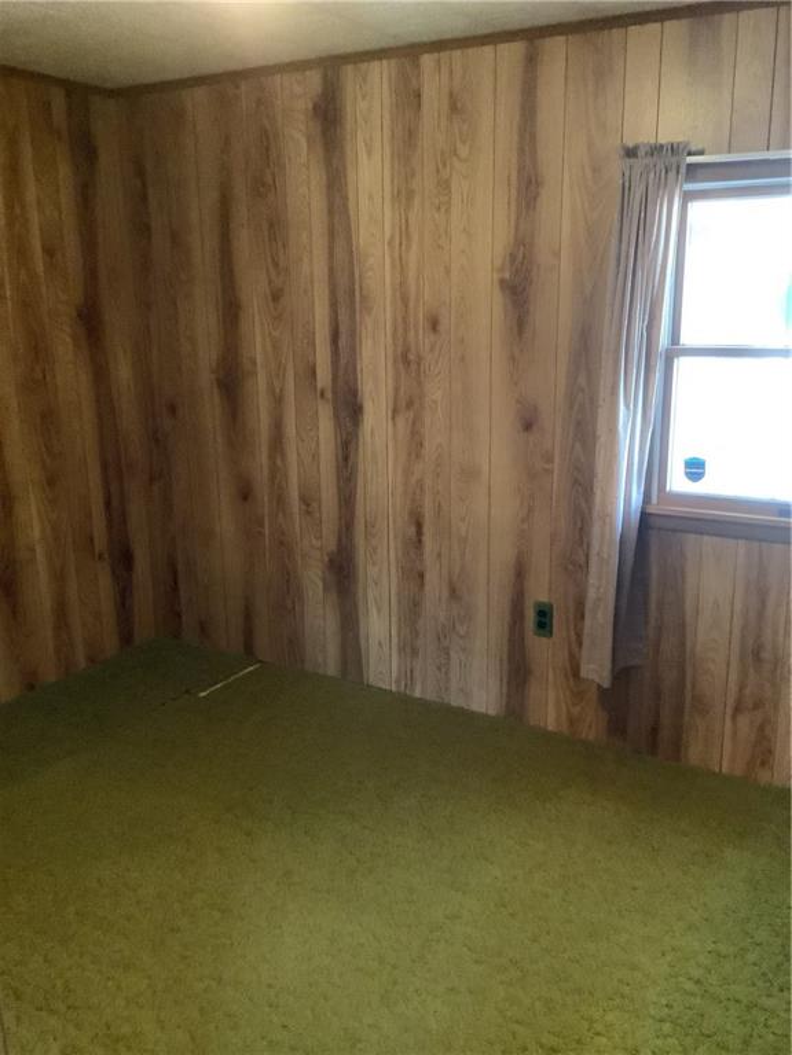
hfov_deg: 45.4
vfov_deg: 58.4
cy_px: 528
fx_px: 946
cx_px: 396
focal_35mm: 31
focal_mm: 3.3
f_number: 2.4
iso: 800
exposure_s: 1/24
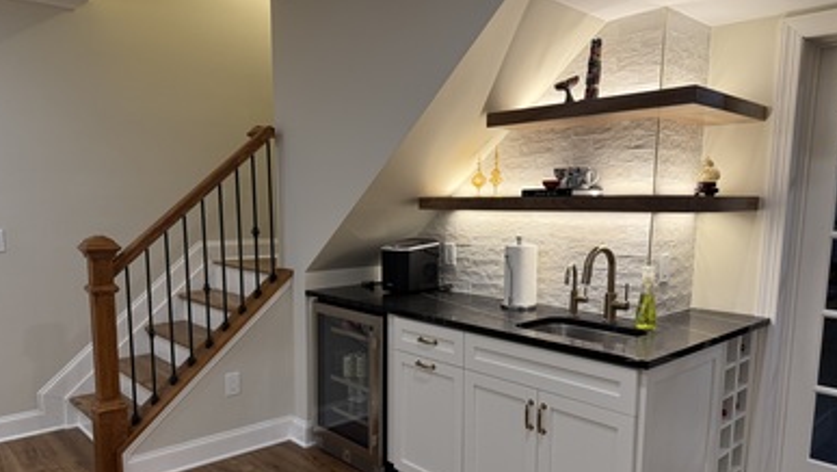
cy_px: 286
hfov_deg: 69.8
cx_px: 417
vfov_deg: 42.7
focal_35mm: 27
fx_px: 599
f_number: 1.78
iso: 200
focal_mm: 6.76
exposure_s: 1/120
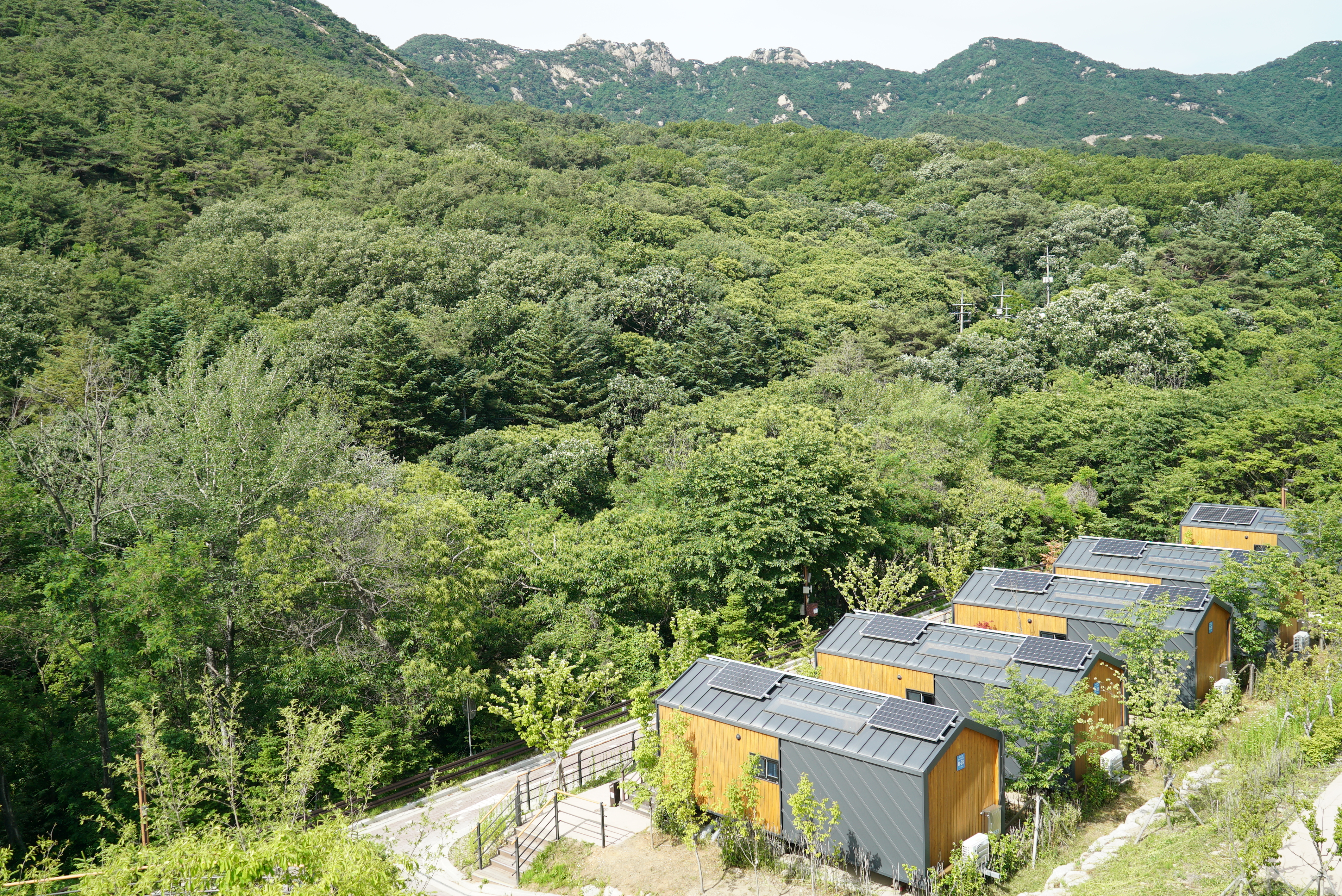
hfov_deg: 61.9
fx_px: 1119
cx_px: 671
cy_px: 448
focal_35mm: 30
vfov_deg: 43.7
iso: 200
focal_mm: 30
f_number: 5.6
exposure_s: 1/500
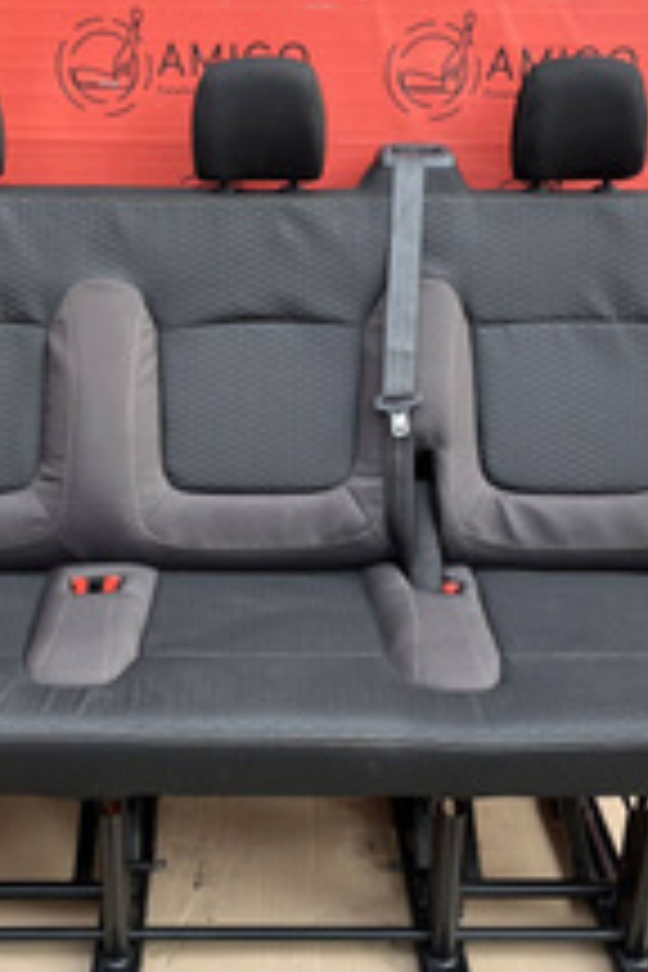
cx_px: 261
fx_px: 1215
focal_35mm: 45
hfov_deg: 29.8
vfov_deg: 43.5
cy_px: 423
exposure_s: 1/235
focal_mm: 5.1
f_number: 1.6
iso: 40
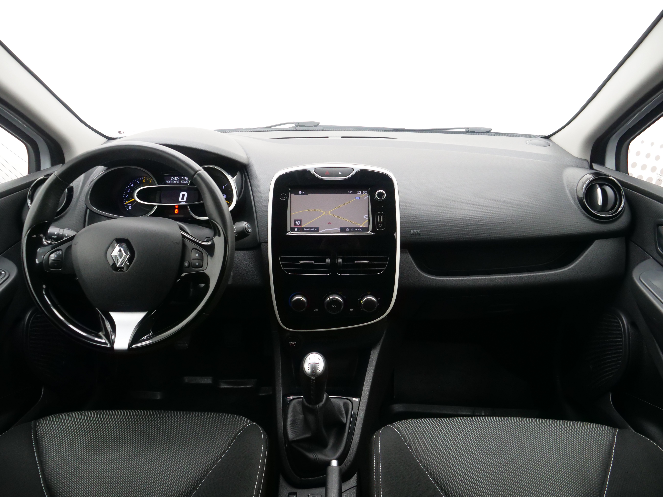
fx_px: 460
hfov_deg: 71.6
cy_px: 248
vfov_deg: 56.8
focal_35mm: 24
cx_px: 332
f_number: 4
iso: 1600
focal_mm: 12
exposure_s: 1/125
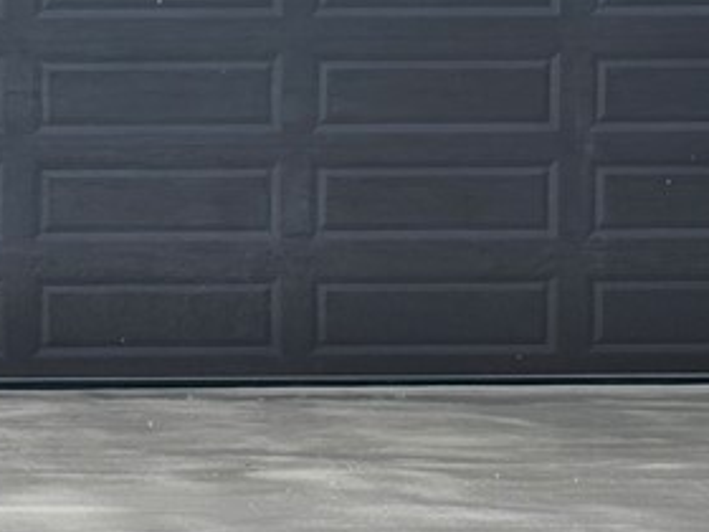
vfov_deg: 7.8
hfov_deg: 10.2
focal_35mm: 190
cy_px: 357
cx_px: -200
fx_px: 3892
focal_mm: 5.96
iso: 50
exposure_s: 1/1453
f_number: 1.6
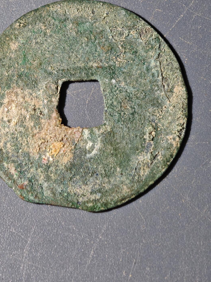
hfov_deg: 14.4
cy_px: 104
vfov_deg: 19.0
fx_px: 837
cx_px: 79
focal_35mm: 103
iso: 250
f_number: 2
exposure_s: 1/100
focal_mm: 9
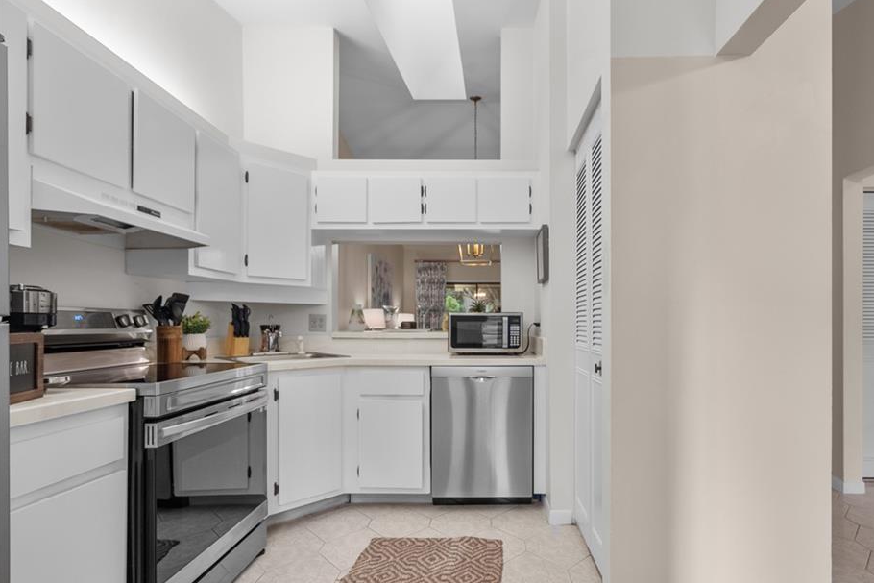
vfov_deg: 67.3
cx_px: 487
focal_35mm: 18
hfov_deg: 89.6
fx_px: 437
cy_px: 319
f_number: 8
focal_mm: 16
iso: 1600
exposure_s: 1/6
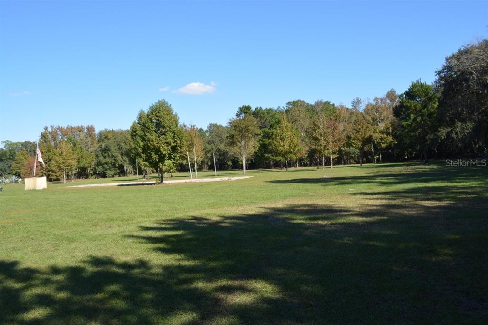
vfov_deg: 43.6
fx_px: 407
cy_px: 162
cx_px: 244
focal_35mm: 30
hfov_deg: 61.9
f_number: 8
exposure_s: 1/250
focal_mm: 20
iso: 180
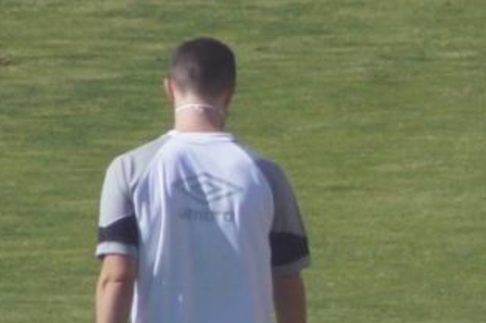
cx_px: 399
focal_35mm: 1473
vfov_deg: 0.9
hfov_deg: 1.4
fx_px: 19864
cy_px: 378
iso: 100
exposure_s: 1/640
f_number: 6.3
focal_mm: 300
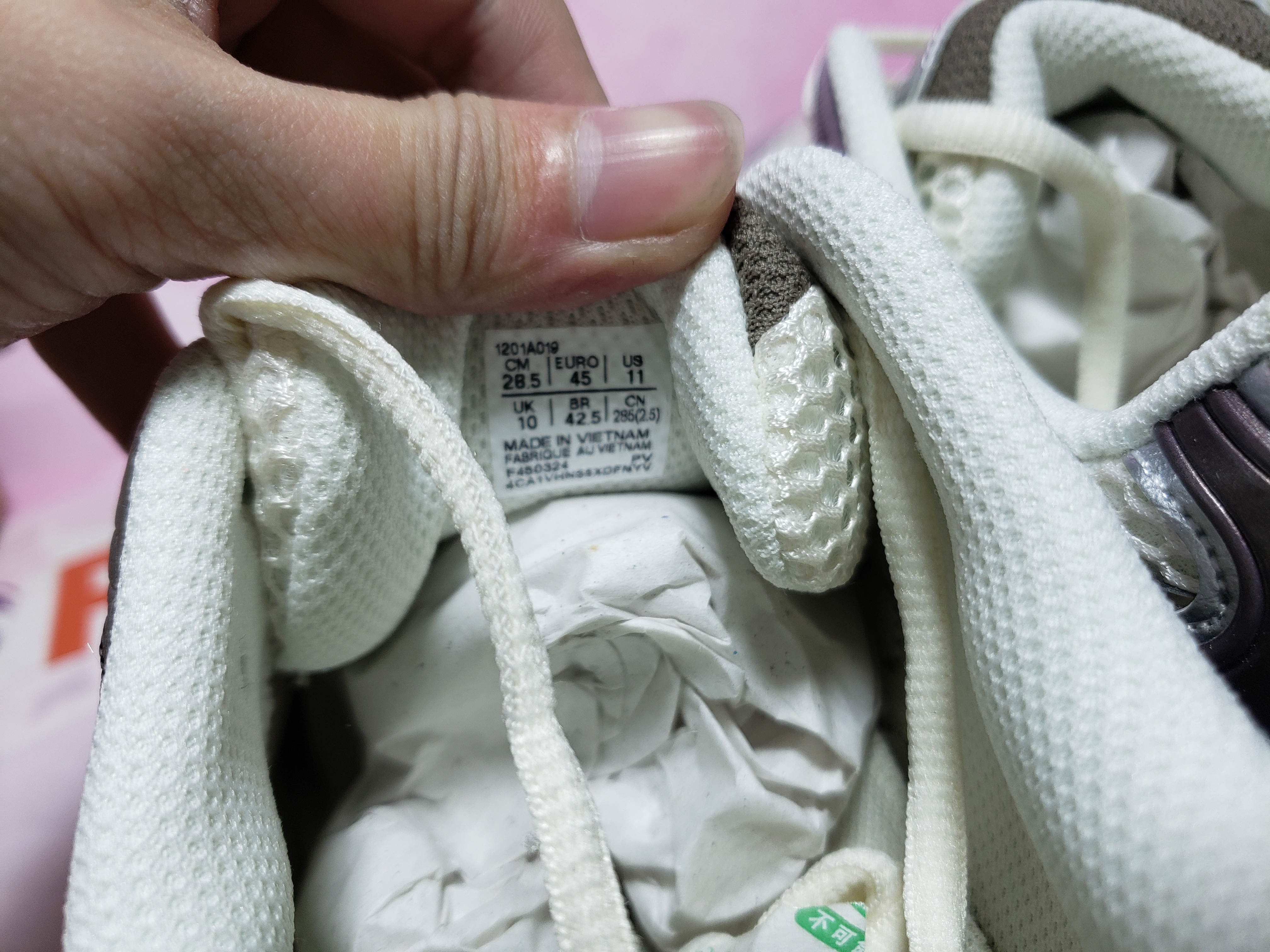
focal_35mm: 26
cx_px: 635
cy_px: 476
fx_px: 954
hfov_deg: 67.3
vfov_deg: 53.1
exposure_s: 1/572
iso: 50
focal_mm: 4.3
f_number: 1.5
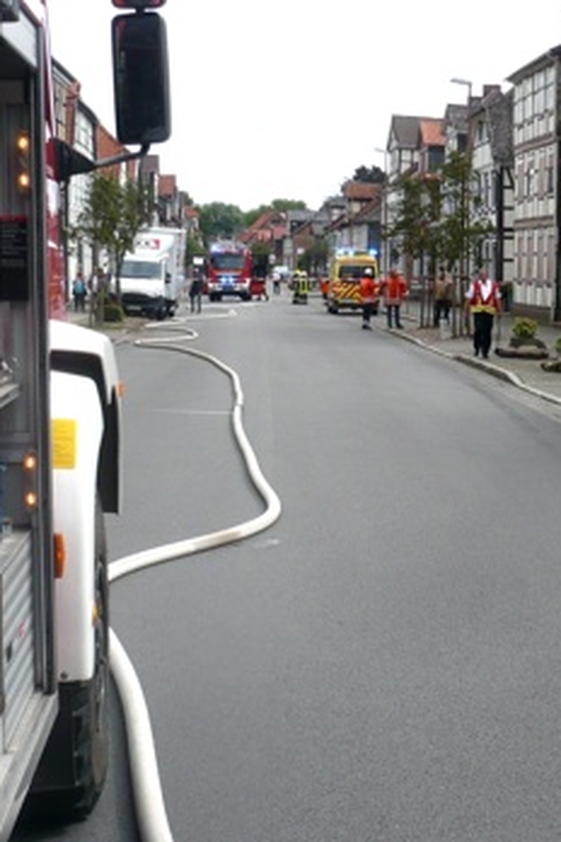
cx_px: 433
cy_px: 346
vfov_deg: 29.6
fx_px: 1589
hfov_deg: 19.8
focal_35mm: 68
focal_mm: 5.8
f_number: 2.8
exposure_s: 1/1000
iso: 100
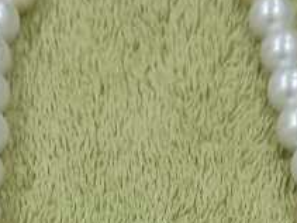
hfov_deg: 15.4
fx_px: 1098
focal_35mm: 128
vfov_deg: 10.6
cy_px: 439
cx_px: 201
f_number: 1.8
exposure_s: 1/25
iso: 640
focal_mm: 4.6
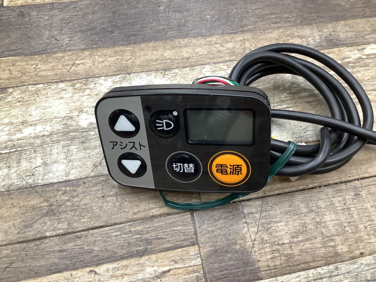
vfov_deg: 45.5
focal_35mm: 31
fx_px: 337
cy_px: 141
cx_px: 188
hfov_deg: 58.3
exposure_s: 1/50
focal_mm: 3.3
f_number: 2.4
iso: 250
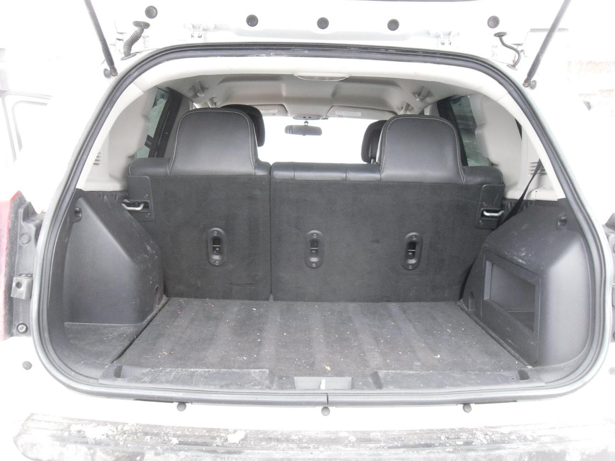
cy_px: 230
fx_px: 622
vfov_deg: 40.7
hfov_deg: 52.6
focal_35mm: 35
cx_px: 308
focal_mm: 6.3
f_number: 3.5
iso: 400
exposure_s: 1/22
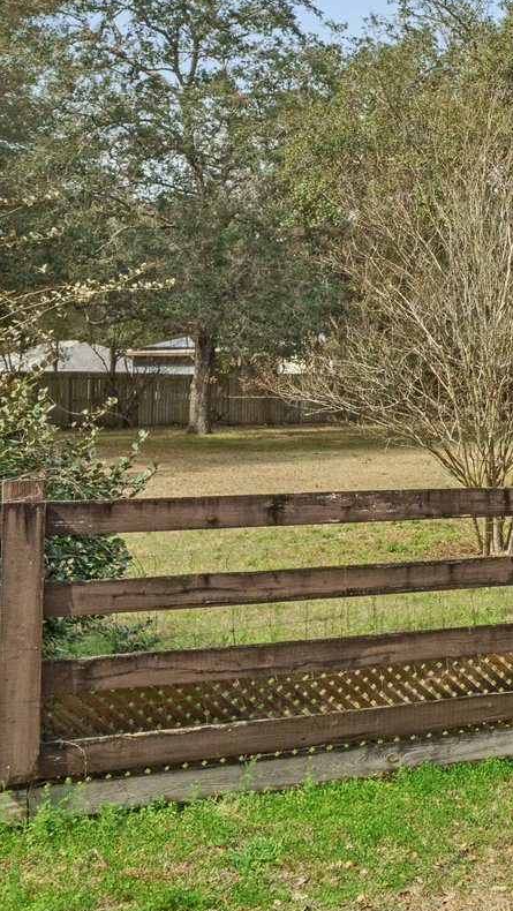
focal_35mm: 57
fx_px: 1377
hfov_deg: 16.7
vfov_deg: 36.4
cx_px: 976
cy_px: 341
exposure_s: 1/320
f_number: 8
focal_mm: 14
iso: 320
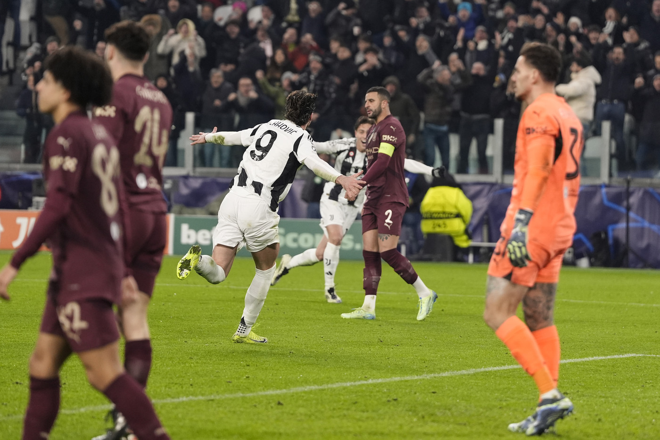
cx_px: 330
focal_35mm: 197
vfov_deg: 7.0
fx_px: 3611
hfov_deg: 10.4
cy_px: 220
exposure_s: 1/1600
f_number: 3.2
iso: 2000
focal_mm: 197
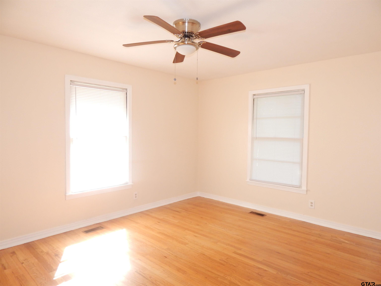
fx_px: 242
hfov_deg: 76.4
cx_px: 190
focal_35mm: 22
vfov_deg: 61.1
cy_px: 143
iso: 200
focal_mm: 4
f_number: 3
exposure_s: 1/30
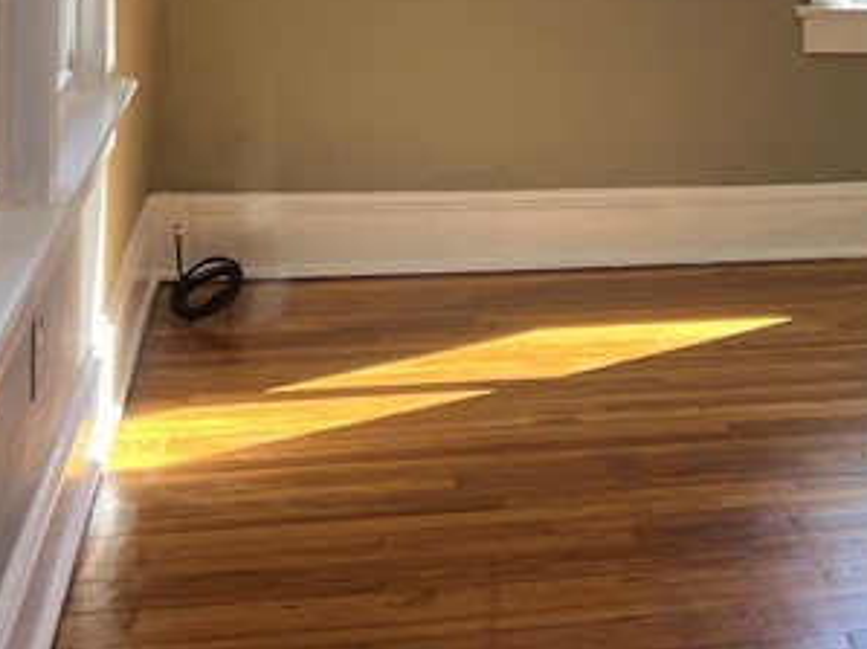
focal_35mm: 89
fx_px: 2228
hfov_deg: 19.4
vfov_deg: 16.1
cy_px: -67
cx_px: 1279
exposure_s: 1/136
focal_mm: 5.7
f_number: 1.5
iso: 32
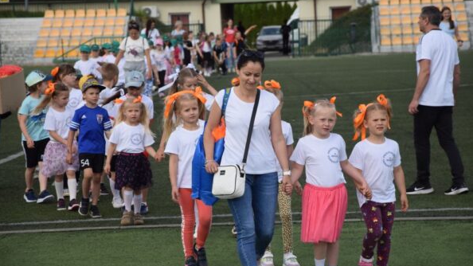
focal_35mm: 167
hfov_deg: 12.9
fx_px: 2088
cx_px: 237
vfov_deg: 7.3
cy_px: 138
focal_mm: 105
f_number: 5.6
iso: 400
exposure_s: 1/1600
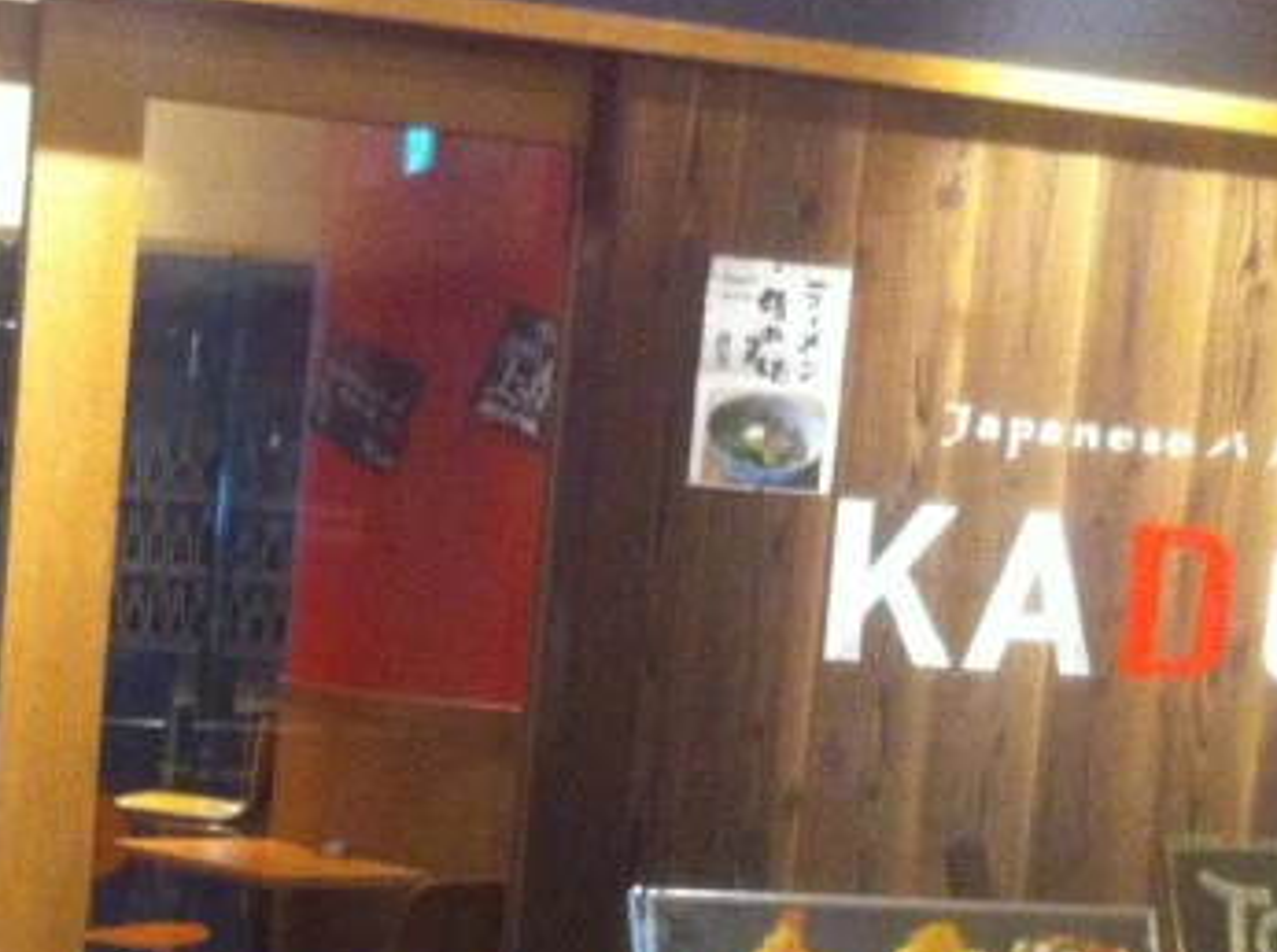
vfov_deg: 16.0
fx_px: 3350
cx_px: 240
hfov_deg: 21.3
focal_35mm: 91
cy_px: 830
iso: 640
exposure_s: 1/15
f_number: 2.8
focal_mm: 3.85
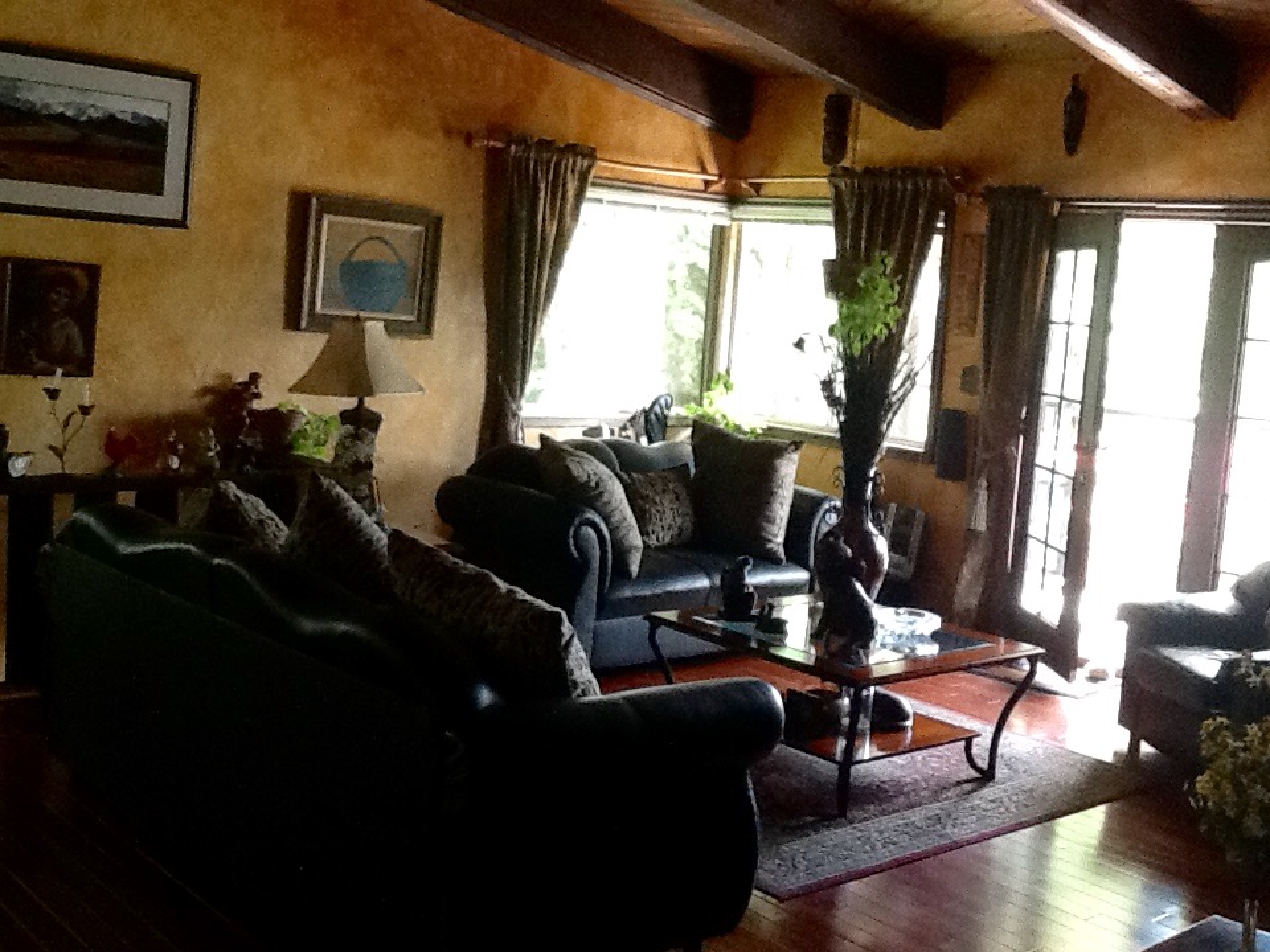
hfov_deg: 42.9
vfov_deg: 32.9
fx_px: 1614
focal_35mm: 44
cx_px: 635
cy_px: 476
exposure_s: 1/30
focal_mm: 2.03
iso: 200
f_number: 2.4
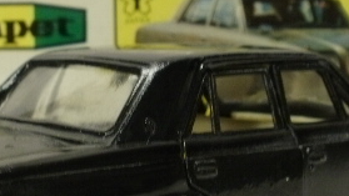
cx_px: 154
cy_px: 115
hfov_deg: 19.4
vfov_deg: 11.0
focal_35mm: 110
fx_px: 1018
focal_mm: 7.7
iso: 125
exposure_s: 1/15
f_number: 4
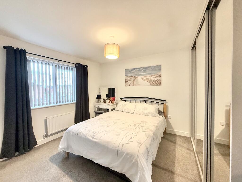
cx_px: 121
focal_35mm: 14
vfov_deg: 85.7
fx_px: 98
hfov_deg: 102.1
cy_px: 91
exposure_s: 1/60
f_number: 2.2
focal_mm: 2.22
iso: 400
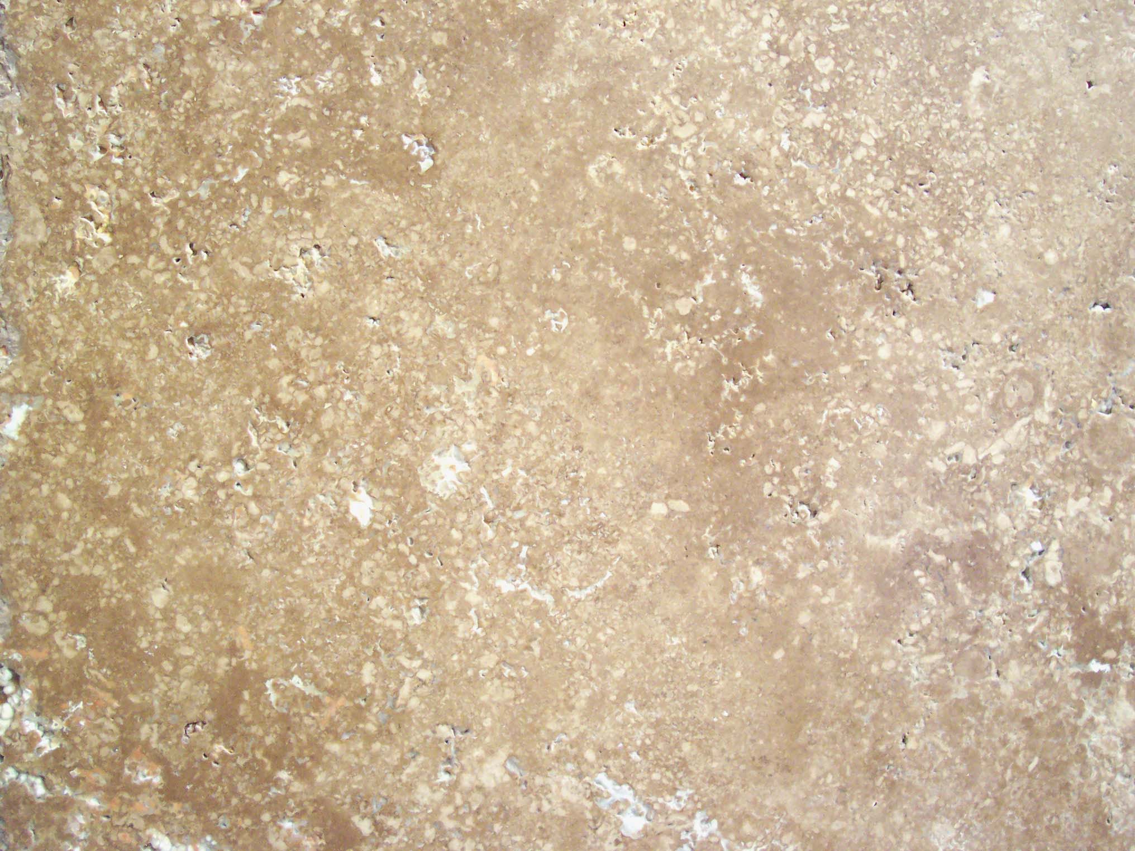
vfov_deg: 38.7
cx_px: 568
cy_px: 426
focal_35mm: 37
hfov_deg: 50.1
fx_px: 1213
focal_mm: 5.6
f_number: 2.8
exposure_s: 1/10
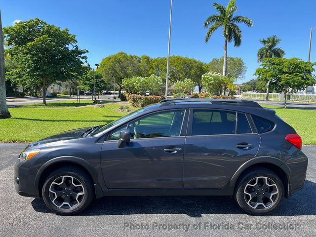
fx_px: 237
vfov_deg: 53.1
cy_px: 118
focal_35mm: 26
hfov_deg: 67.3
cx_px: 158
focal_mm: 5.7
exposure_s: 1/683
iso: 50
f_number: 1.5
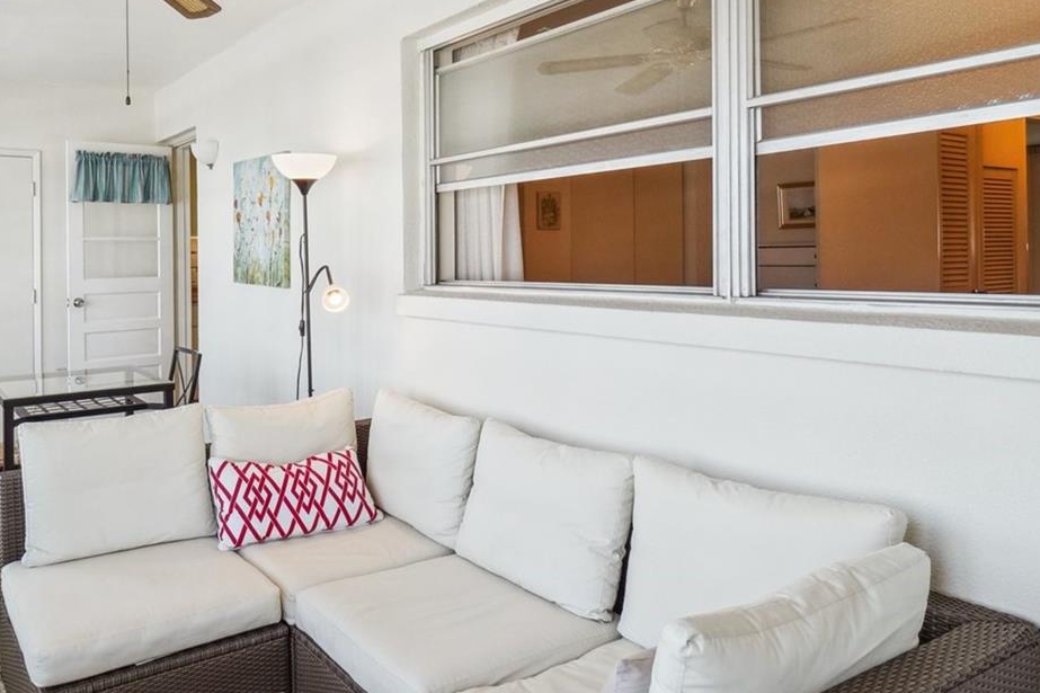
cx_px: 362
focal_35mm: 26
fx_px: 751
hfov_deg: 67.8
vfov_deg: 49.3
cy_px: 284
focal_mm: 10
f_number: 8
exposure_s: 1/160
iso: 400
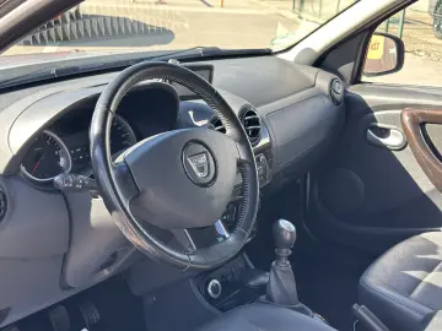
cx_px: 221
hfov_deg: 39.7
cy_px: 166
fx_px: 613
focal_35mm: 48
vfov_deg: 30.3
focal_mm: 6.86
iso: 64
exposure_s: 1/191
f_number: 1.78
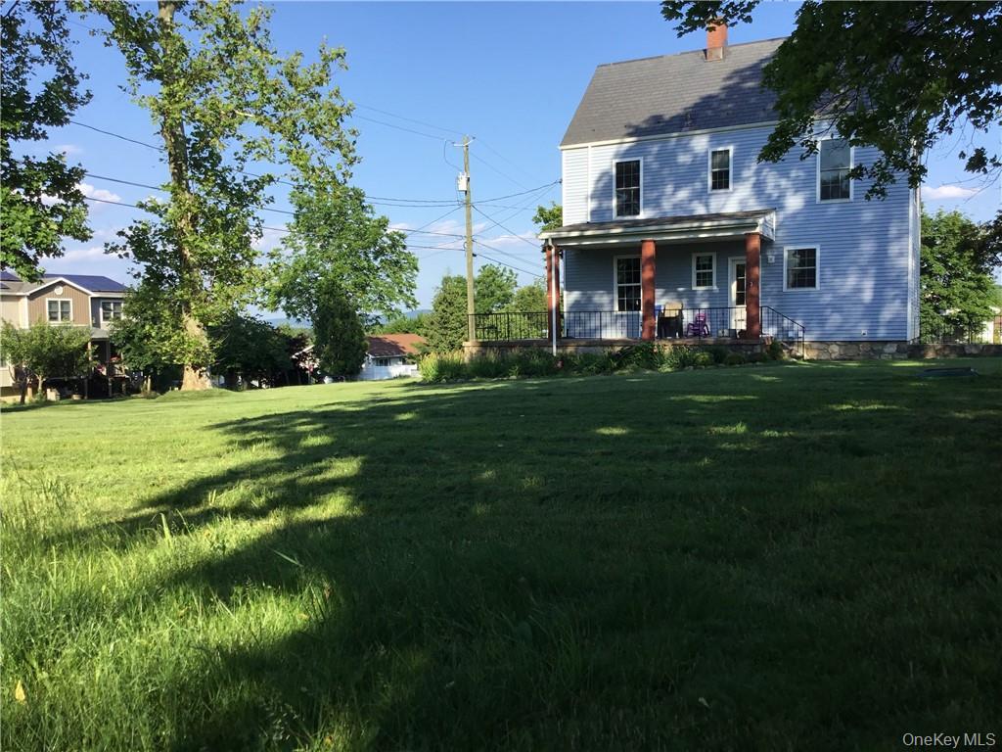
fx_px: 897
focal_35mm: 31
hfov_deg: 58.4
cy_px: 376
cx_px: 501
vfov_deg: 45.4
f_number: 2.4
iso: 25
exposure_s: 1/776
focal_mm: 3.3
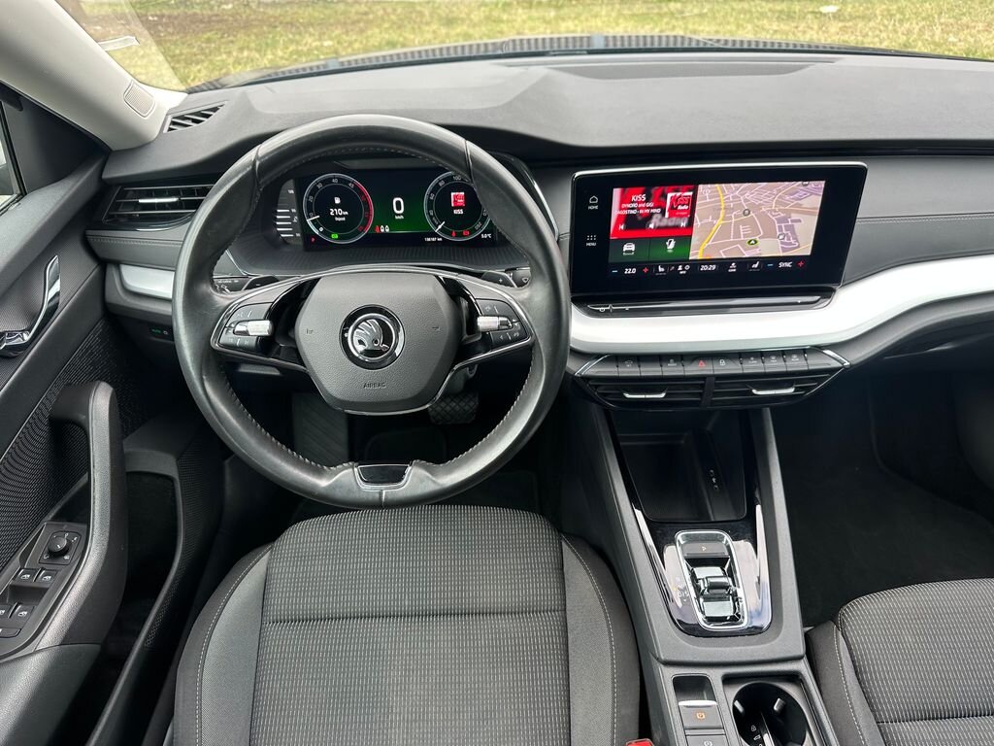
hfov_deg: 71.6
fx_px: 689
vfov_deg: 56.8
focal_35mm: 24
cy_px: 373
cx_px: 497
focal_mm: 6.86
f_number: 1.78
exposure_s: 1/121
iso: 100
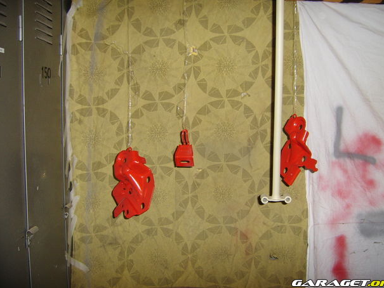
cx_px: 197
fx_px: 411
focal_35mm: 37
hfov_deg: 50.1
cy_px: 137
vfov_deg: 38.7
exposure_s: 1/30
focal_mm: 5.95
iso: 100
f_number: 2.8
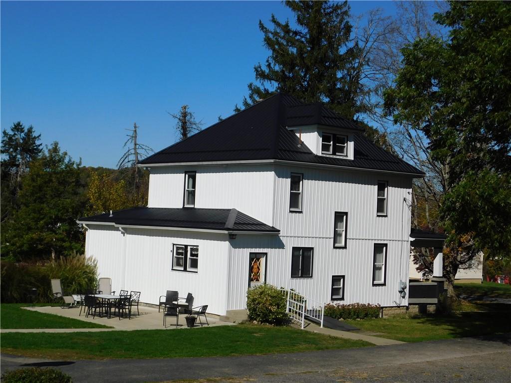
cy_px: 192
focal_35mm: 59
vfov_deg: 24.8
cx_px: 256
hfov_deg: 32.7
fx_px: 871
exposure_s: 1/640
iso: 125
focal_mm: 10.4
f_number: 8
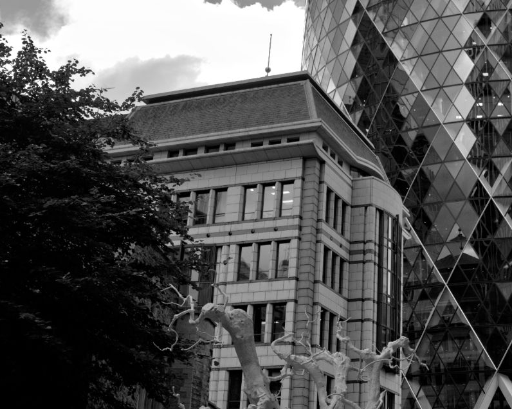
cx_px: 415
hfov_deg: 31.6
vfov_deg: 26.1
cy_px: 139
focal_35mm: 58
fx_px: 878
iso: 100
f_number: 4
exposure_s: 1/200
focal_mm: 24
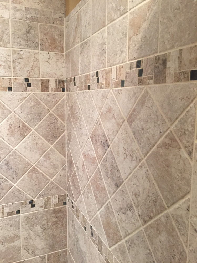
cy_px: 132
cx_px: 98
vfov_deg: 61.7
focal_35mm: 29
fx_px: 220
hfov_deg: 48.2
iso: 80
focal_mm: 4.15
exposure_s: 1/15
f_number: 2.2
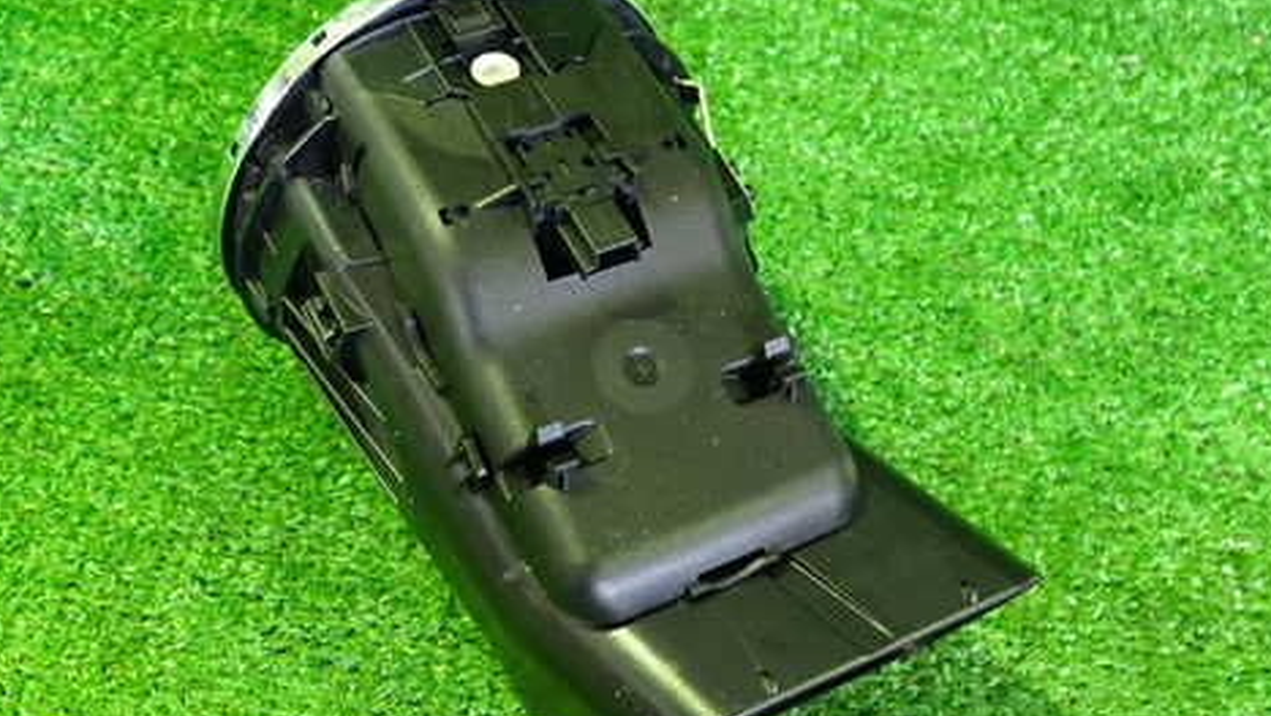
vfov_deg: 28.4
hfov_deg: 48.2
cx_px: 558
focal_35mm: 42
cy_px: 362
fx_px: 1416
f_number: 2.3
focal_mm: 5.4
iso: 800
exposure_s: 1/25
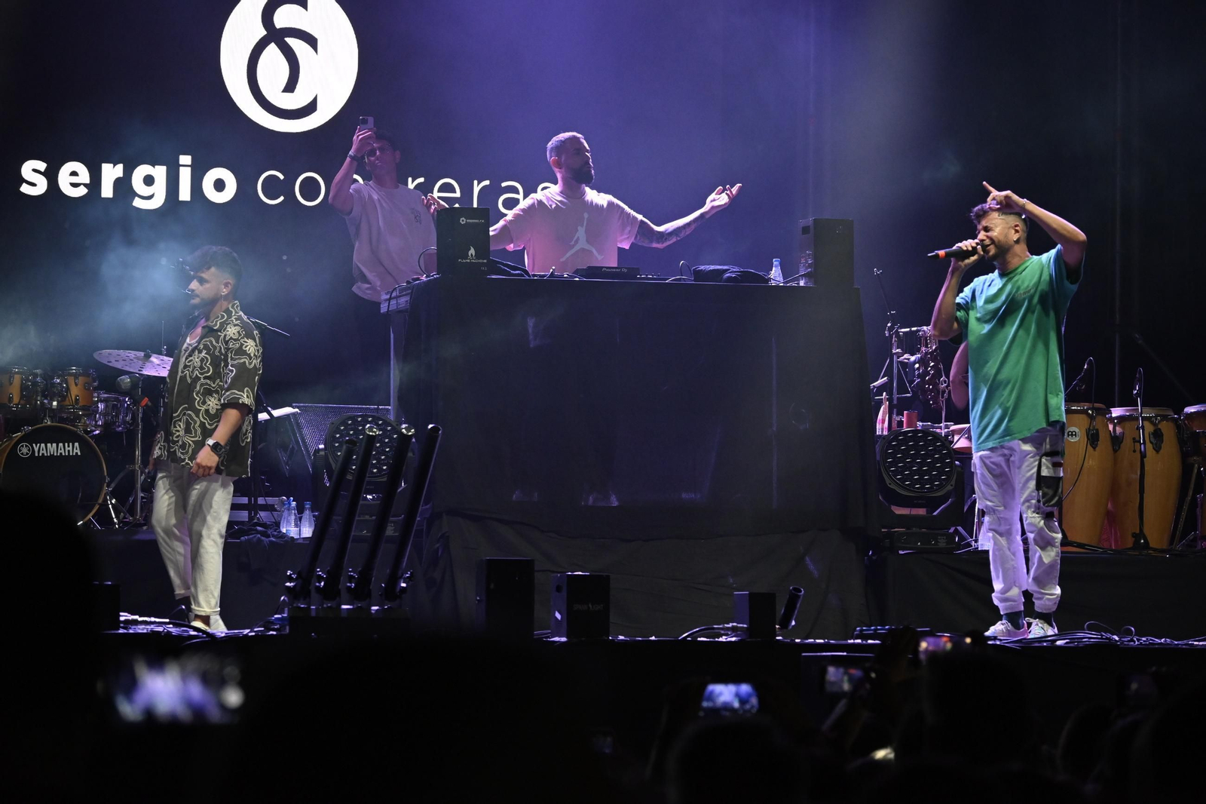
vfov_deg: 8.0
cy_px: 402
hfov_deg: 11.9
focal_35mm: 172
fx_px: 5777
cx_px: 603
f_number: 5
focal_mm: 115
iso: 2500
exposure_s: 1/200
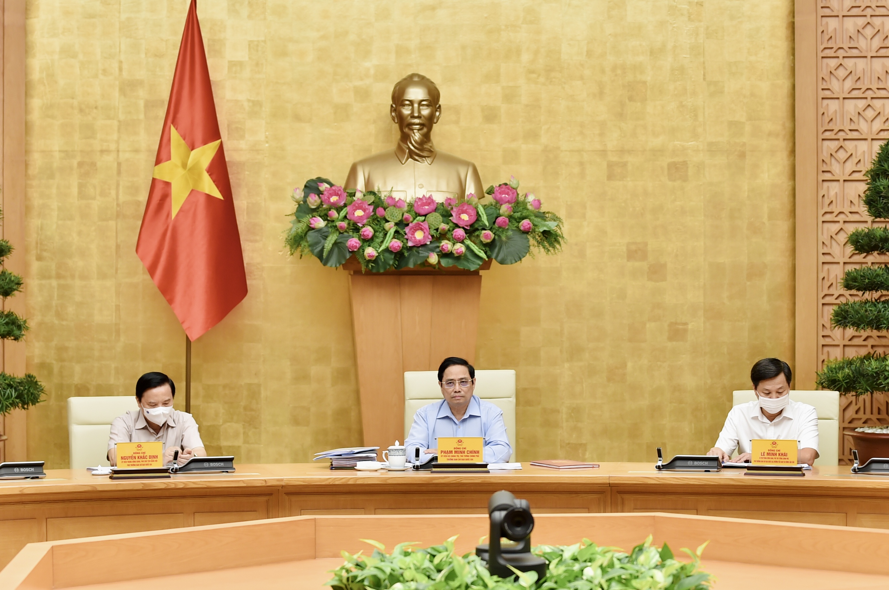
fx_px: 1973
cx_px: 444
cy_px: 295
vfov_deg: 17.0
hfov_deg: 25.4
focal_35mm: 80
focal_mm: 80
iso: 640
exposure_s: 1/160
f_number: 3.2
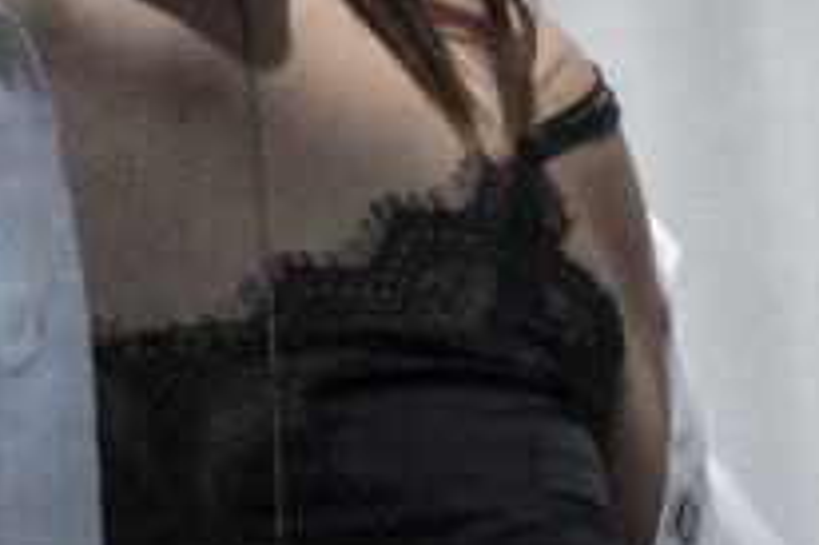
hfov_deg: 9.1
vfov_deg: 6.2
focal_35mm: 221
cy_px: 6
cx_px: -457
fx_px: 5024
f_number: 8
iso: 100
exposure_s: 1/160
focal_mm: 57
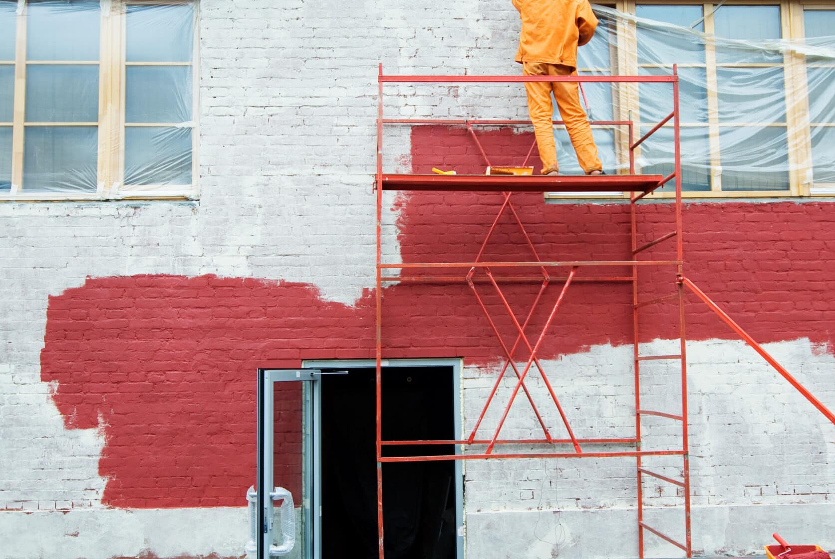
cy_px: 247
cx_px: 463
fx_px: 1022
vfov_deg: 30.6
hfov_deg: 44.4
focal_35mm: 44
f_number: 4
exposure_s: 1/250
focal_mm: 24
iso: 100
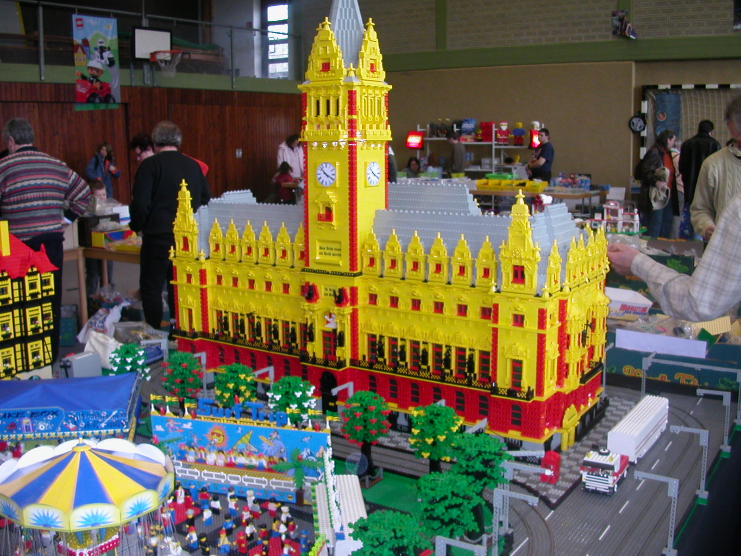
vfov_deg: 38.7
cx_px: 370
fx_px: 792
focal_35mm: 37
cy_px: 278
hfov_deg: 50.1
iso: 100
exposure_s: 1/30
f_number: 2.7
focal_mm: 5.6
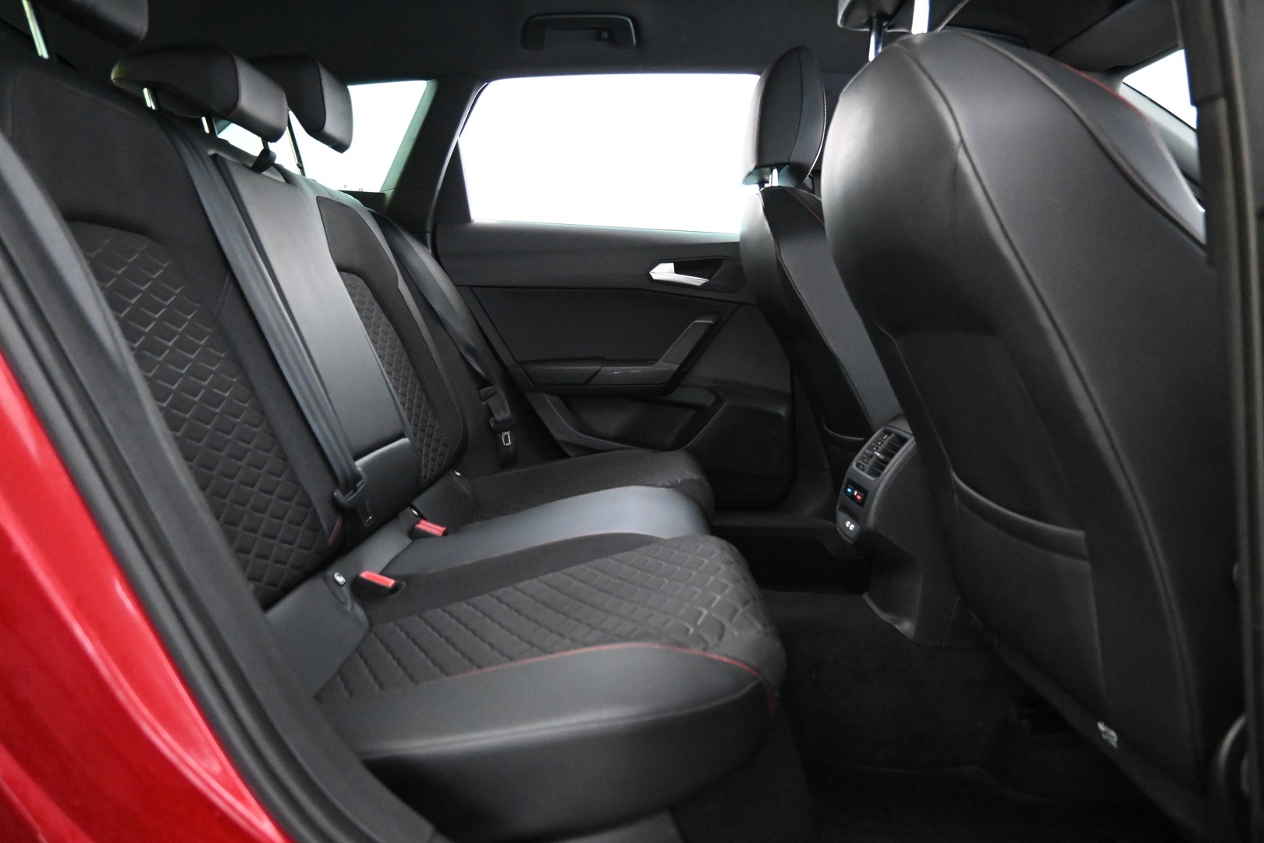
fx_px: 843
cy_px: 422
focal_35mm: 24
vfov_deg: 53.1
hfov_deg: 73.7
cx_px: 632
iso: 7200
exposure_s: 1/25
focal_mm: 16
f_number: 3.5
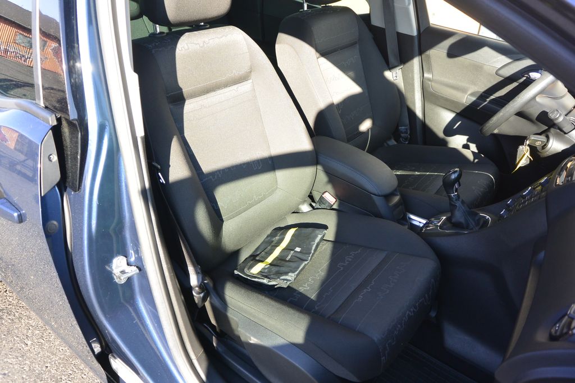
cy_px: 192
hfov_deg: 67.4
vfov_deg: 47.9
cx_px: 288
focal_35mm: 27
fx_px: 431
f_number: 4
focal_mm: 10
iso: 160
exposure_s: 1/200
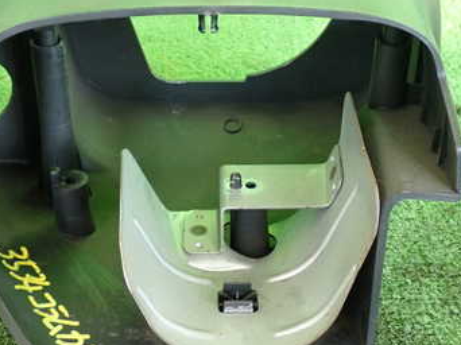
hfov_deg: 27.1
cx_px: 225
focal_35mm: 72
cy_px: 125
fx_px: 958
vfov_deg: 20.4
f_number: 2.8
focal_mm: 7.31
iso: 640
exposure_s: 1/125
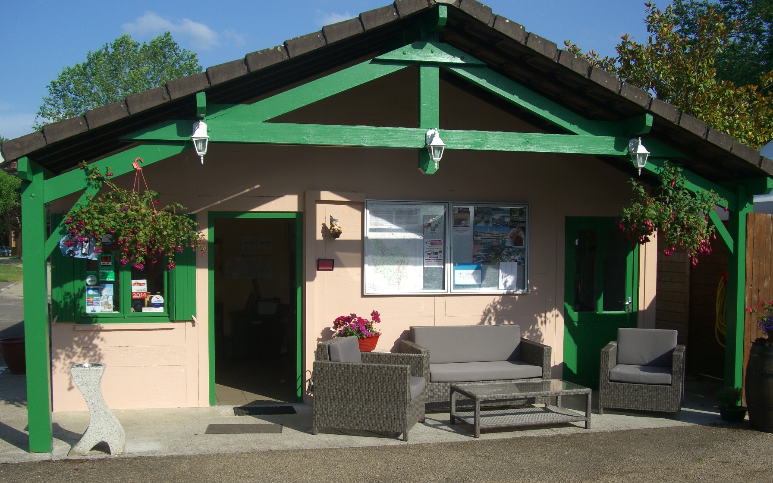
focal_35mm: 41
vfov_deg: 31.2
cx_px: 384
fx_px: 864
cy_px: 283
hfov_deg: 48.2
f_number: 5.6
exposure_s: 1/400
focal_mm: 7.9
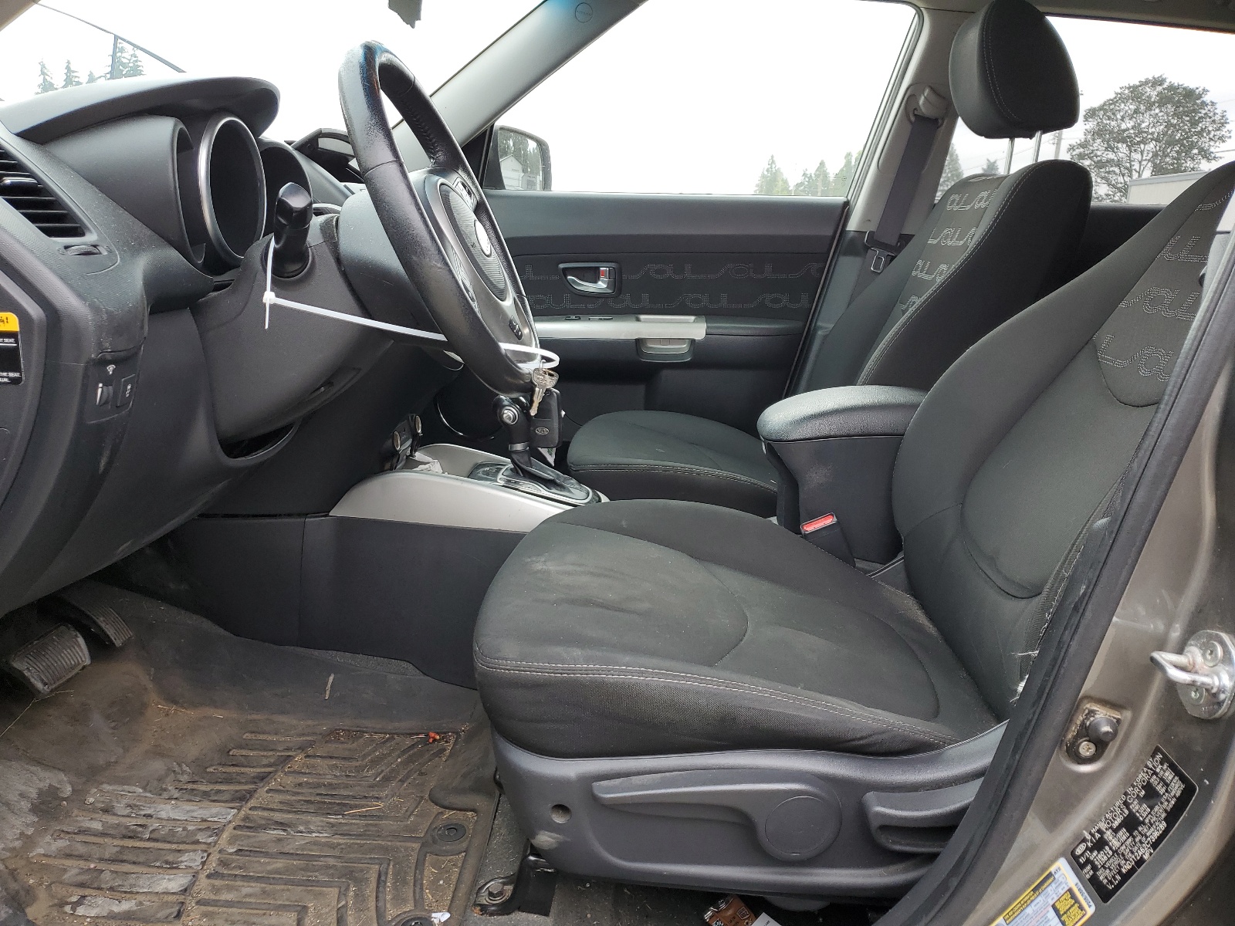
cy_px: 463
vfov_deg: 53.1
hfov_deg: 67.3
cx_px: 618
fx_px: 928
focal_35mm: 26
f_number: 1.5
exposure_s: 1/172
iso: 50
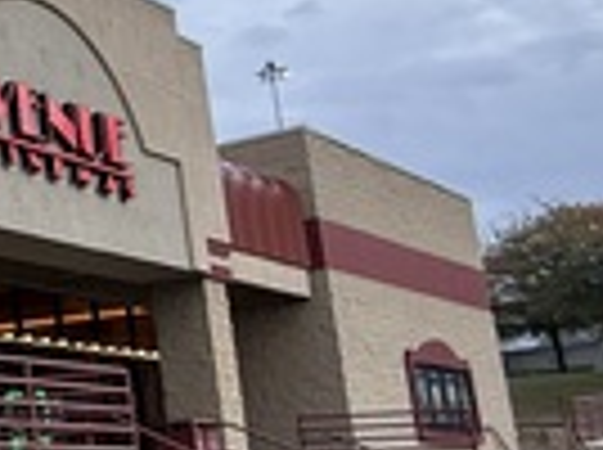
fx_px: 1165
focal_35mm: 67
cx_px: -576
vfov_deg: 21.8
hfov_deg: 19.0
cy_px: 279
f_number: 2.2
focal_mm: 2.22
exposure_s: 1/99
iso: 80
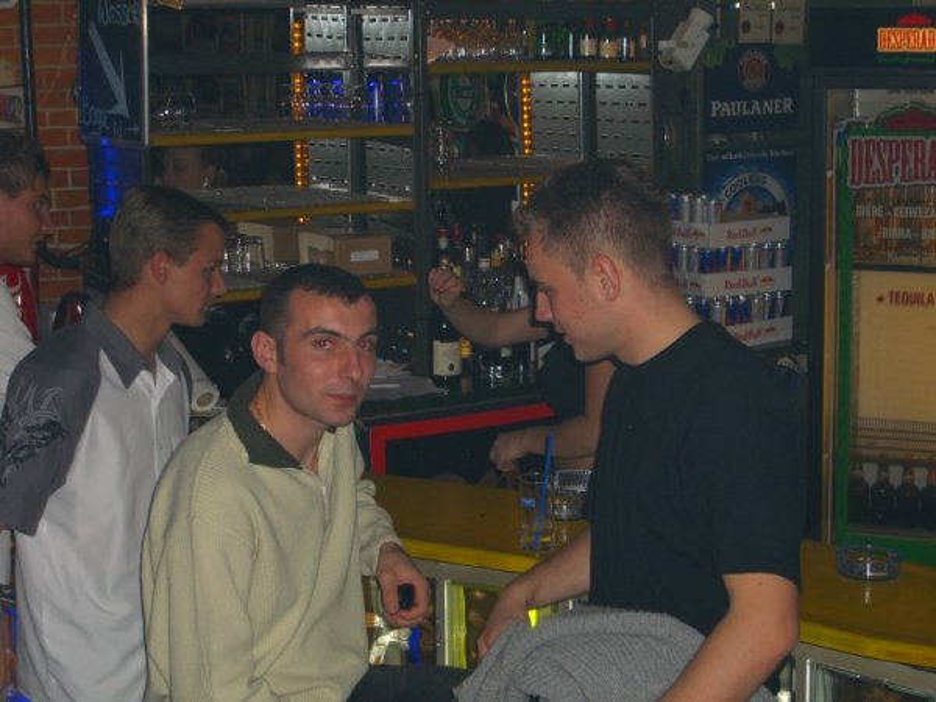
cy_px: 351
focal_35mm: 68
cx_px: 468
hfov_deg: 28.6
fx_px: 1839
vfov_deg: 21.6
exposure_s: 1/60
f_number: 4
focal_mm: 14.2
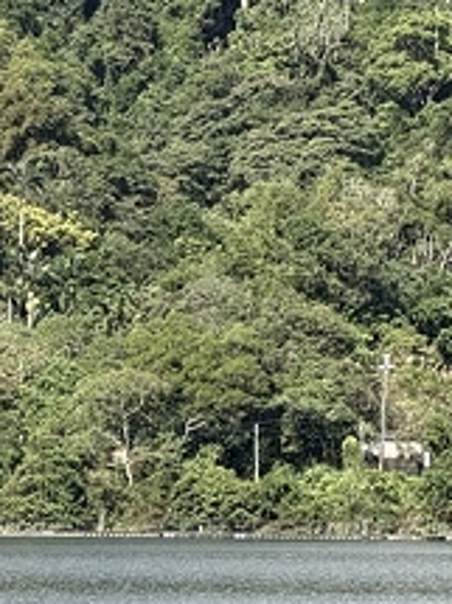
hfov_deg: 3.7
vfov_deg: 5.0
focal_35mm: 397
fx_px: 6919
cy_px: 353
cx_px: 104
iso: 50
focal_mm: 16.89
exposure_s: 1/631
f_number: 2.8
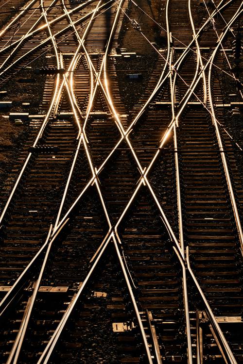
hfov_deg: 10.2
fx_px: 1367
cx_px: 122
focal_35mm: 135
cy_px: 182
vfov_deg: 15.2
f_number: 5
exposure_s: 1/2000
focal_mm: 90
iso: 200
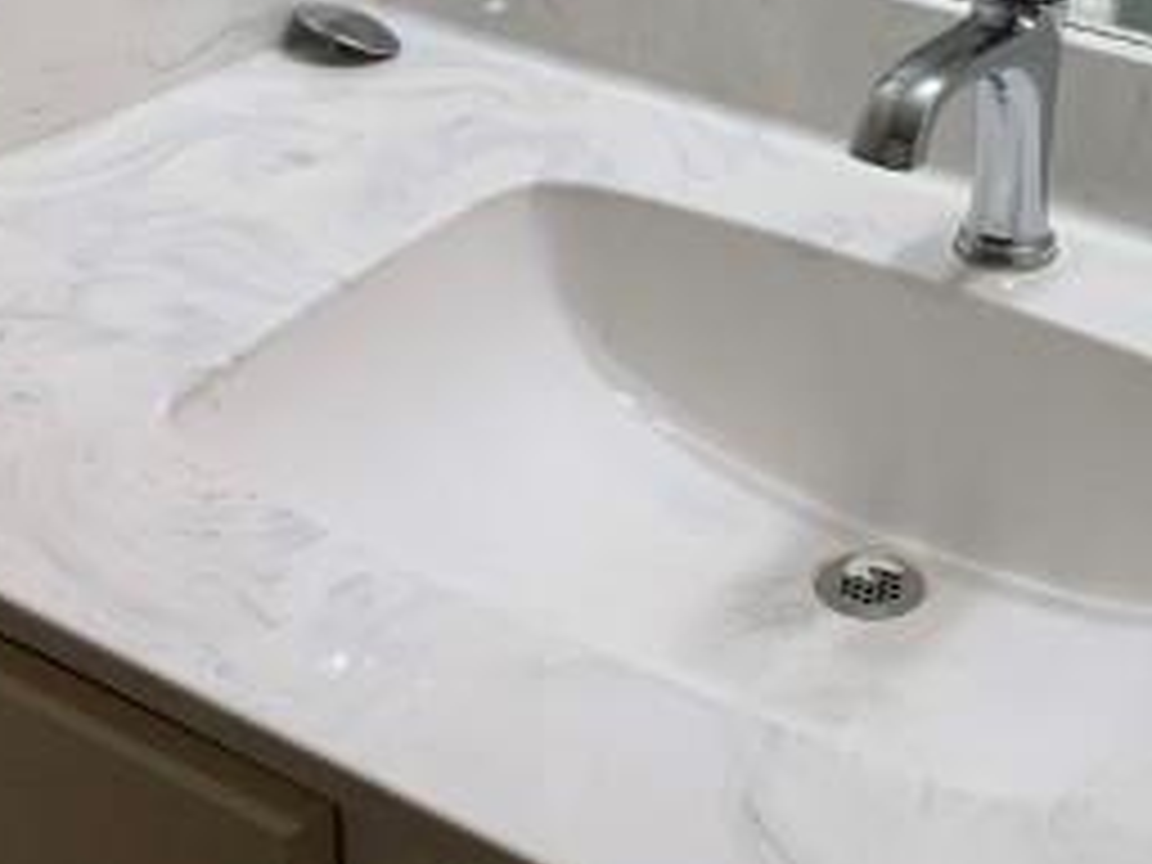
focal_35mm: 65
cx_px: 1012
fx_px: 2163
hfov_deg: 28.8
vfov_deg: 21.8
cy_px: -4
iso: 80
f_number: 1.8
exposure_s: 1/121
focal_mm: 4.25
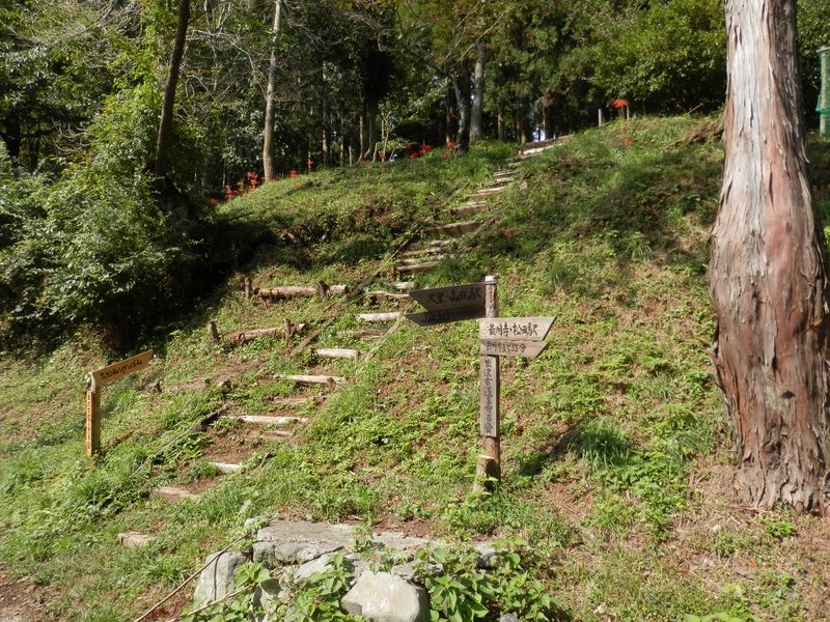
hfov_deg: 69.4
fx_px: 599
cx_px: 415
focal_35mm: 25
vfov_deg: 54.9
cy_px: 311
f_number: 3
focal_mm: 4.5
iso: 80
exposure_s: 1/500
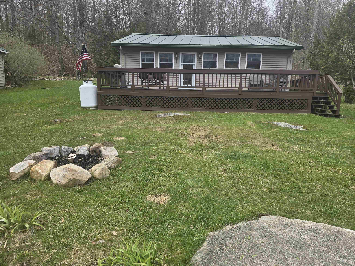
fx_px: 236
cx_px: 178
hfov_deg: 73.9
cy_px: 133
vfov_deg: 58.9
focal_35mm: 23
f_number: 1.7
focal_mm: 6.3
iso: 12
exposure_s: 1/435
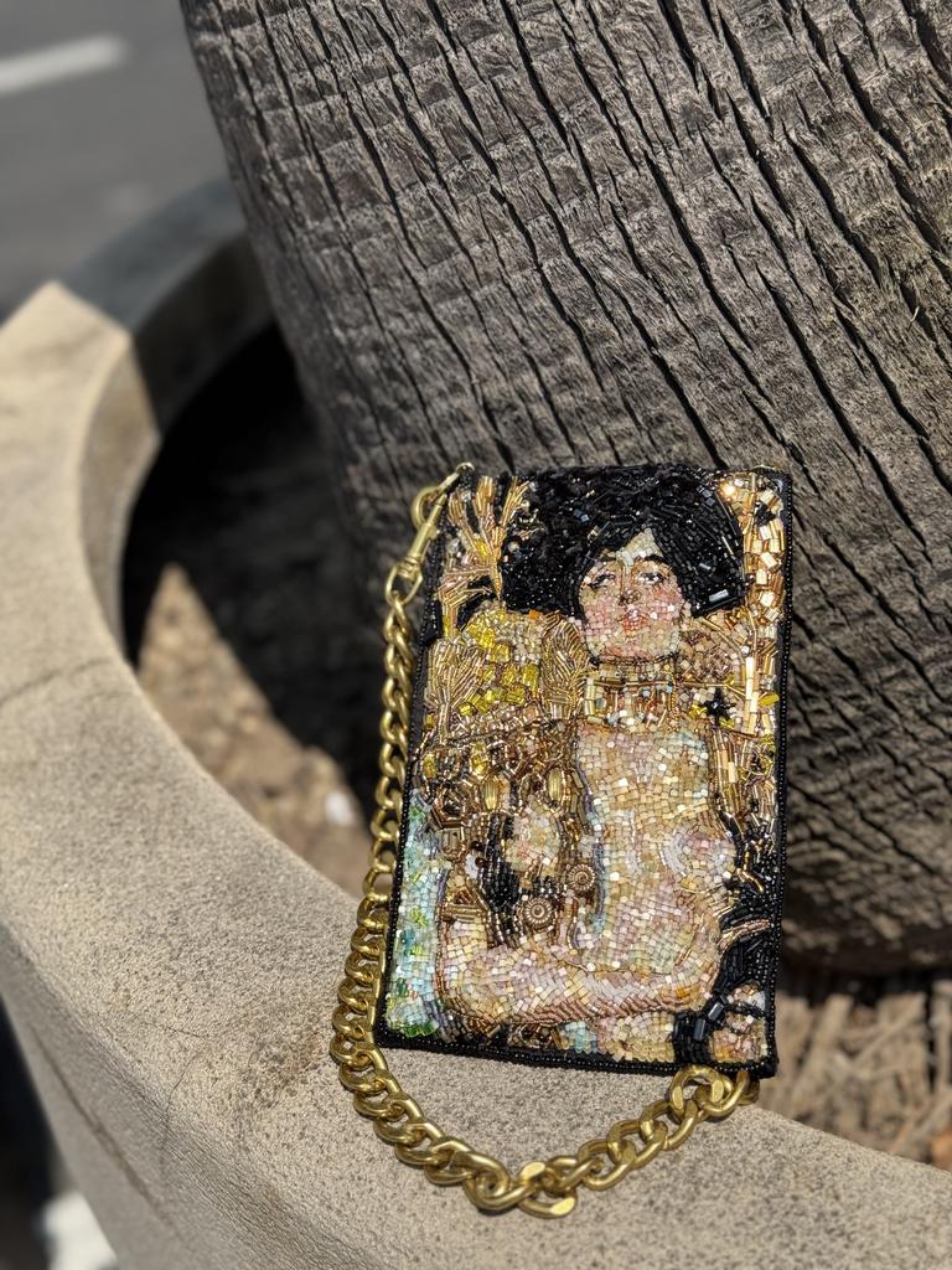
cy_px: 635
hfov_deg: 30.3
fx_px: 1760
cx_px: 476
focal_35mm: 48
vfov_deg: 39.7
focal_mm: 6.76
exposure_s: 1/4975
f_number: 1.78
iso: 64
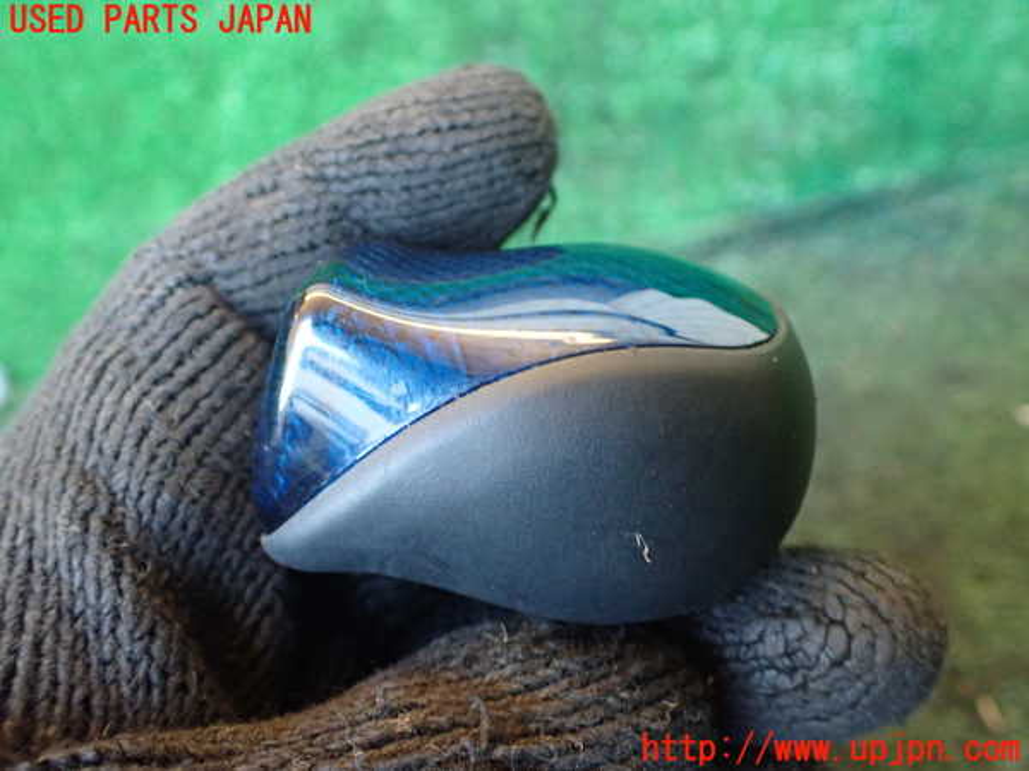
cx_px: 514
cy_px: 386
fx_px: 892
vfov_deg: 46.8
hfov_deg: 60.0
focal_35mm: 30
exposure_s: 1/40
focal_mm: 5.4
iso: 800
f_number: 2.3
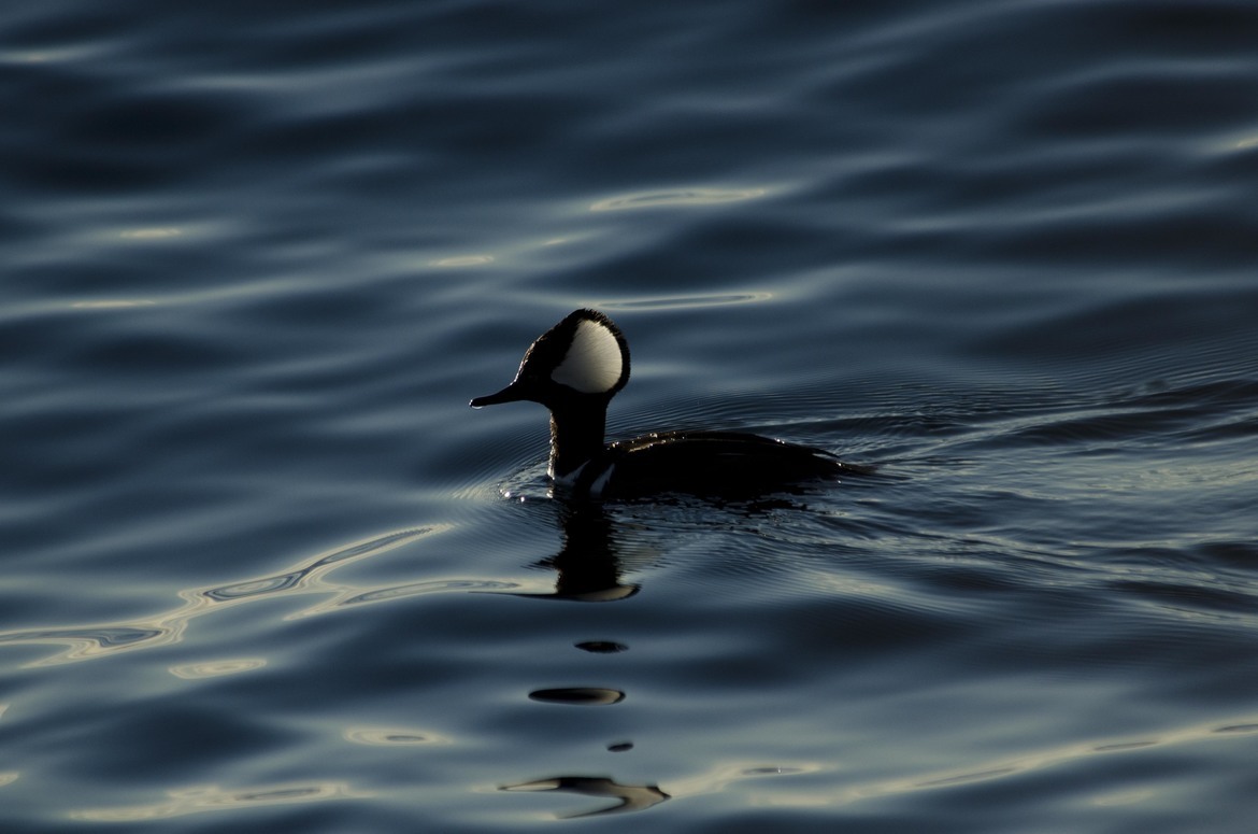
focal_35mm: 600
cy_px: 417
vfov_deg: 2.3
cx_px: 629
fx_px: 20924
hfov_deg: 3.4
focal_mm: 400
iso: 500
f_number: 5.6
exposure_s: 1/4000
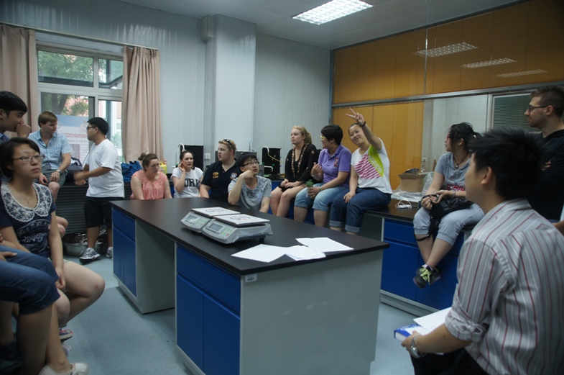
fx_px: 375
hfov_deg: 73.8
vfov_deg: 53.0
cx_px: 282
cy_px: 188
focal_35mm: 24
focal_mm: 16
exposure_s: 1/30
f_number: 3.5
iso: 250
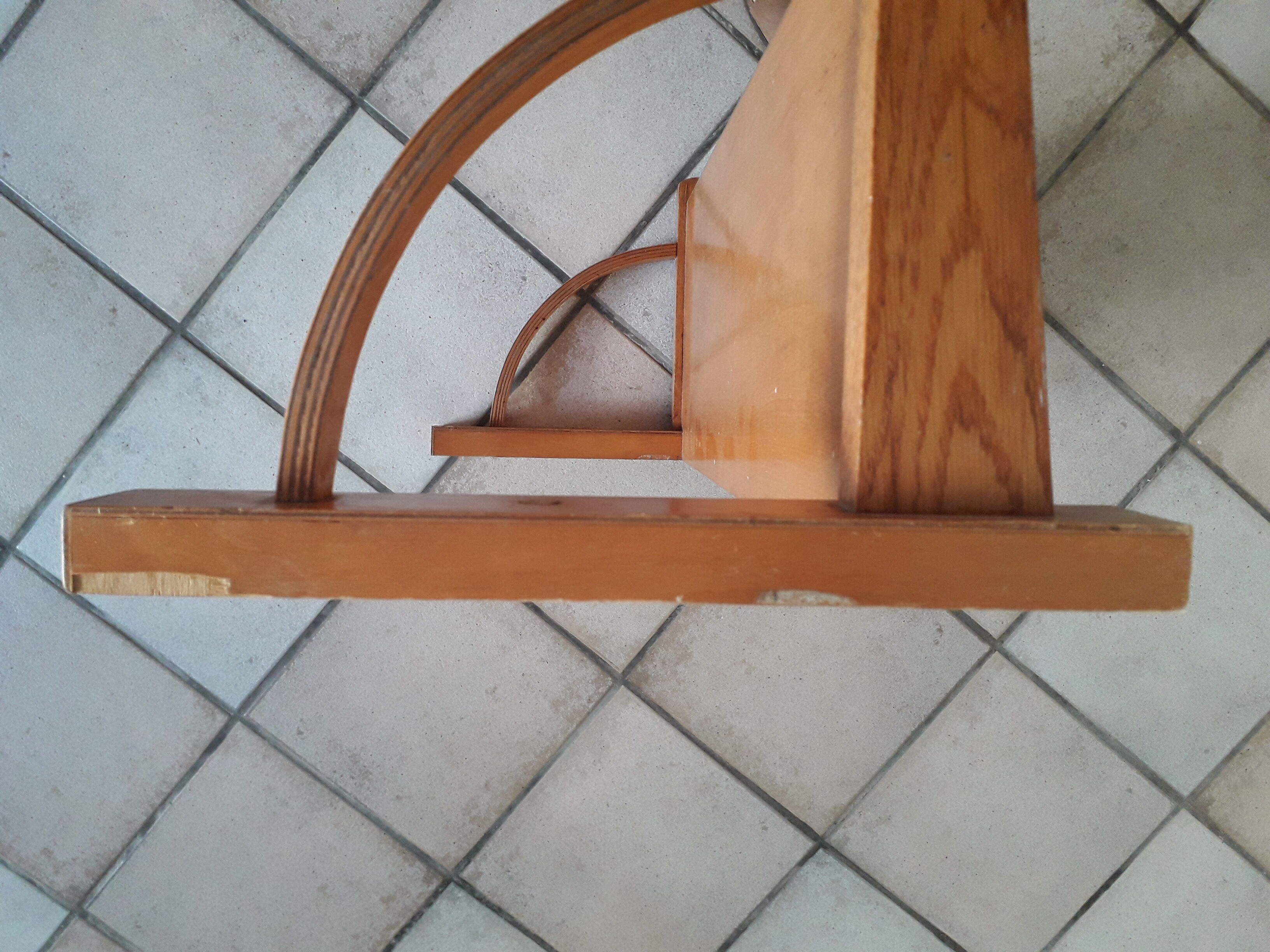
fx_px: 991
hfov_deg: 65.3
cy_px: 476
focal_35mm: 27
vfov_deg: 51.4
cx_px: 635
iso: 160
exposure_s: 1/33
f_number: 1.9
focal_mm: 3.6
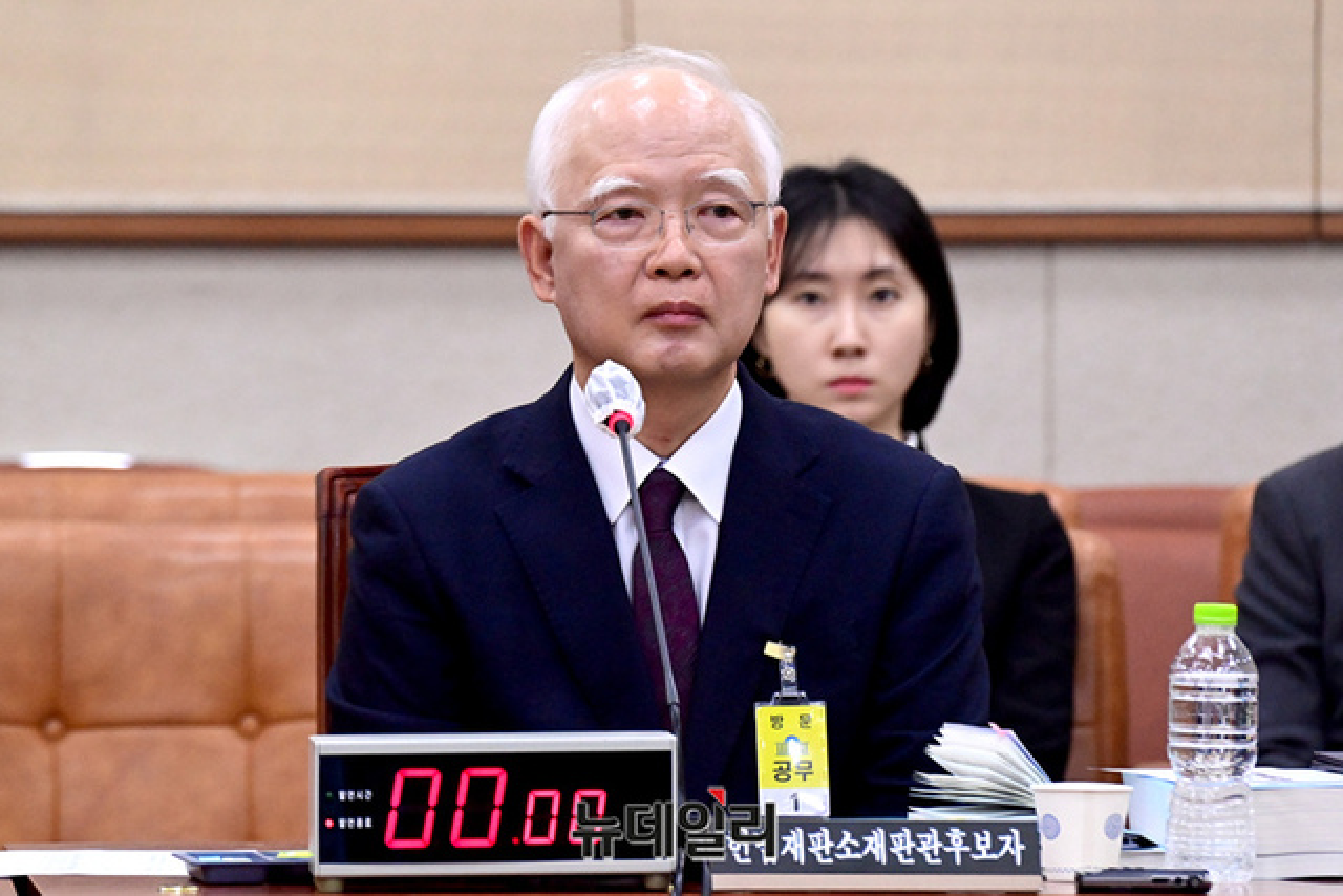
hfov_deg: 5.2
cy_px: 448
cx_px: 672
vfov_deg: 3.4
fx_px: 14925
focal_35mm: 400
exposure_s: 1/320
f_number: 7.1
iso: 6400
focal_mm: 400
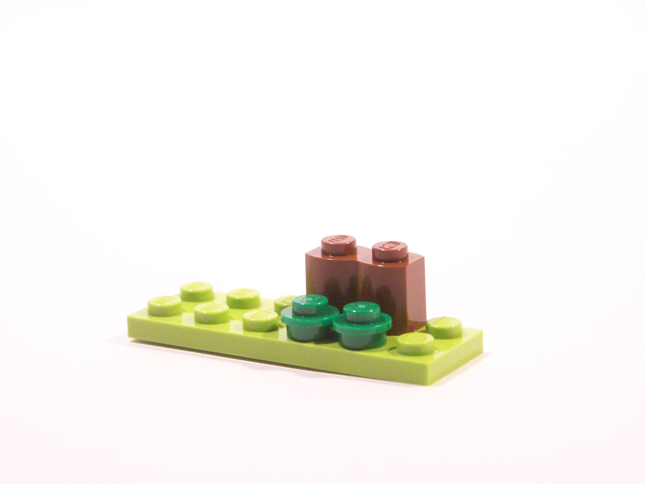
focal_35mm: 105
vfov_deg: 14.1
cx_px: 322
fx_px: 1956
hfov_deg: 18.7
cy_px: 242
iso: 400
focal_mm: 17.5
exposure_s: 1/45
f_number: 3.2
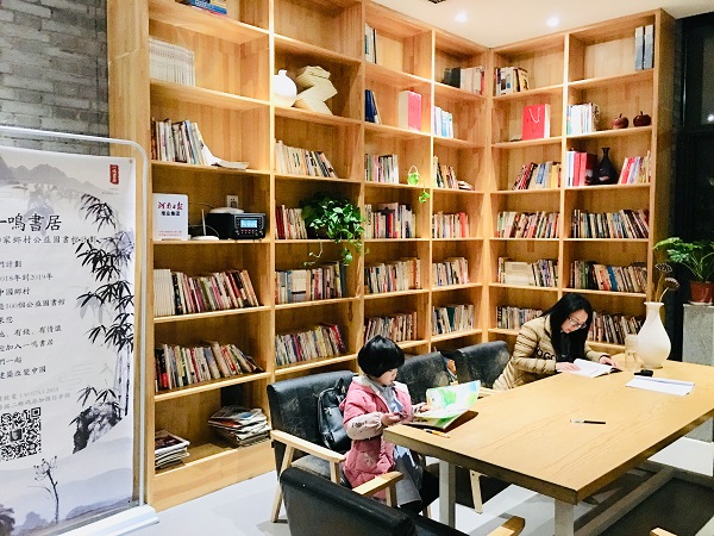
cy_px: 268
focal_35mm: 29
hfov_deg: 61.7
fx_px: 598
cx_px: 357
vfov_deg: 48.2
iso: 200
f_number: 2.2
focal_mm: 4.15
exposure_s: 1/8
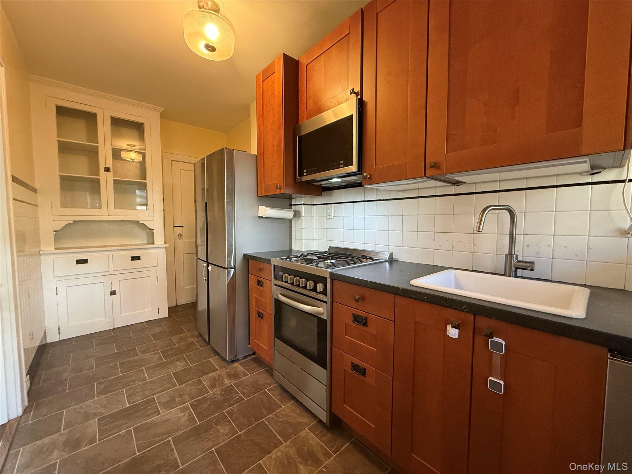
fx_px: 256
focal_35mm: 14
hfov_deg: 102.1
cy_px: 237
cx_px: 316
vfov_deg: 85.7
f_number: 2.2
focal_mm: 2.22
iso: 500
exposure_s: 1/60
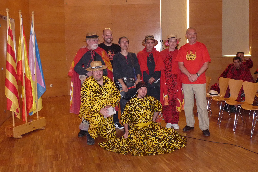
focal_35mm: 42
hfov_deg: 46.4
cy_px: 81
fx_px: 301
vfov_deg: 31.9
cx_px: 129
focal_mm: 4.9
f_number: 2.8
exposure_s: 1/30
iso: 320
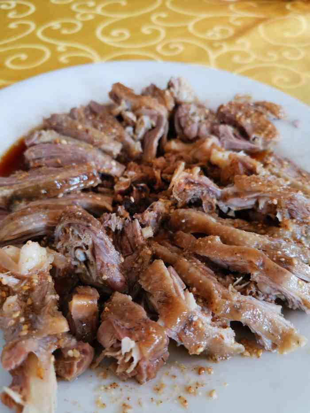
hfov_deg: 51.4
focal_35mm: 27
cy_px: 206
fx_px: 322
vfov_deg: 65.3
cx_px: 155
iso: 80
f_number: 1.8
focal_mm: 5.58
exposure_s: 1/100
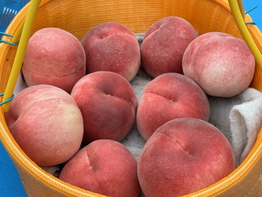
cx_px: 131
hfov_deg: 39.7
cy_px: 98
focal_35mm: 48
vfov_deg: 30.3
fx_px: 363
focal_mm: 6.76
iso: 64
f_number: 1.78
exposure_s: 1/226
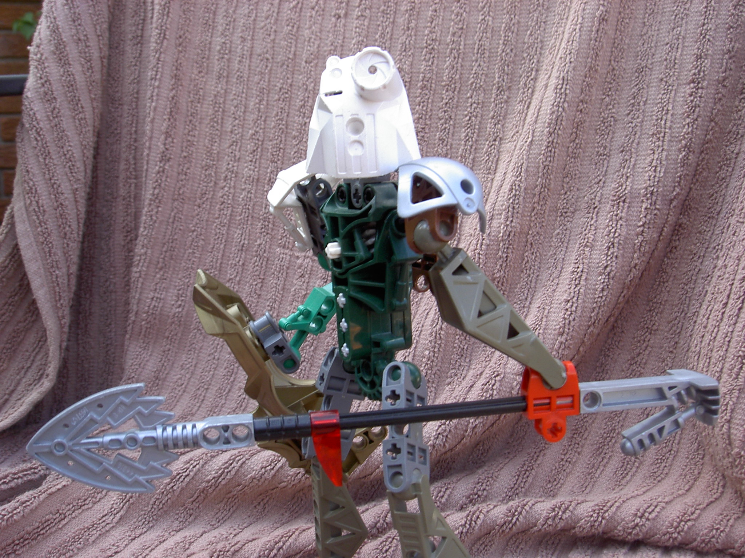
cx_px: 372
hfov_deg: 47.9
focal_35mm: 39
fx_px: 839
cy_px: 279
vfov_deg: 36.8
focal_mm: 8
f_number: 4.7
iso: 100
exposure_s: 1/100
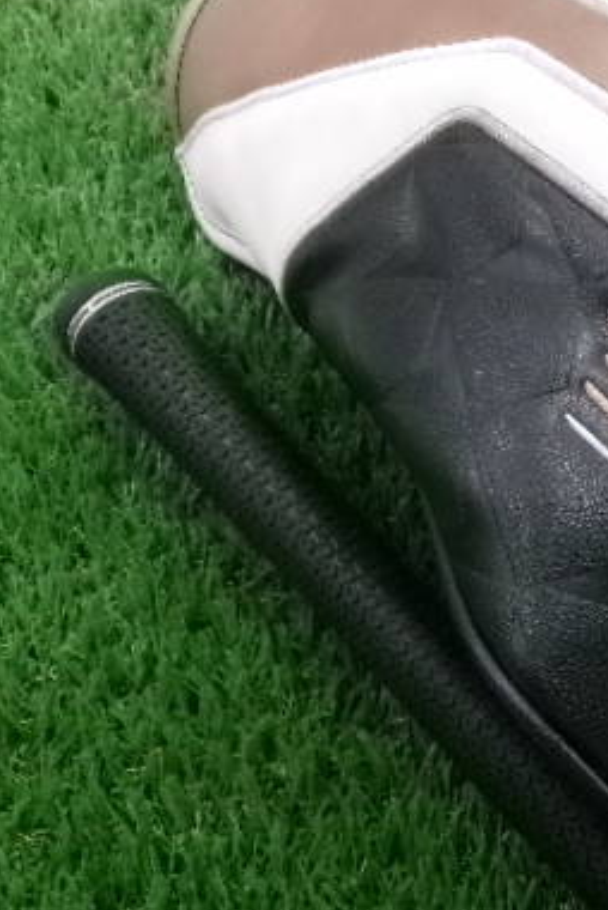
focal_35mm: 49
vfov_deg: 40.1
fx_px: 1239
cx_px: 740
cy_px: 565
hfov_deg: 24.8
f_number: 3.9
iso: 800
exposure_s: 1/52
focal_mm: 5.1
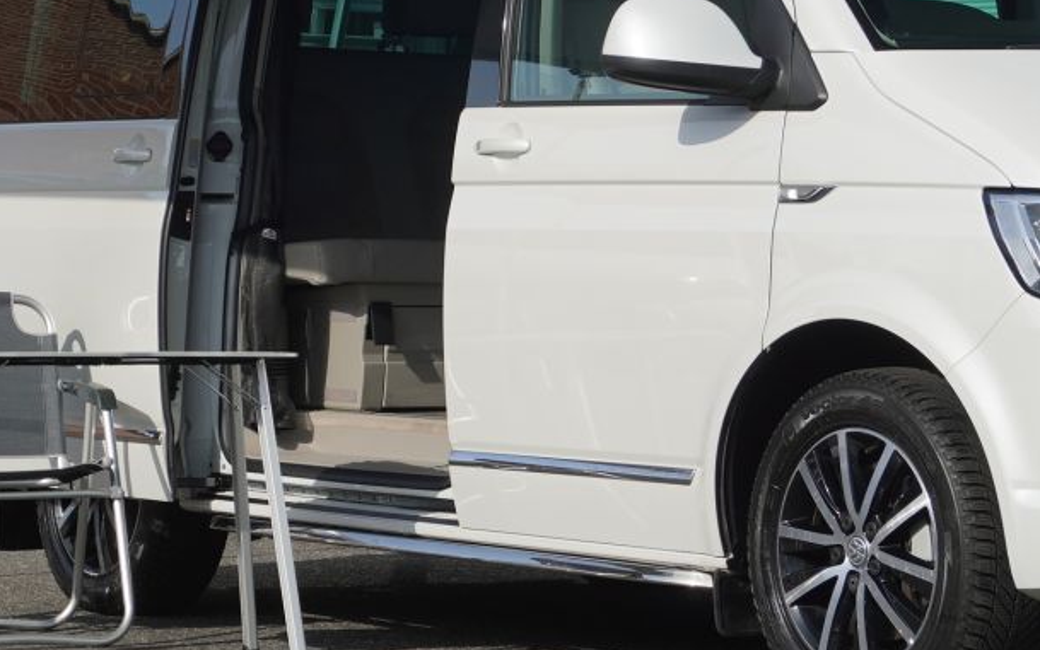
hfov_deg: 15.8
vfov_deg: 9.9
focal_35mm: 132
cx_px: 512
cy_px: 61
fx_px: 3752
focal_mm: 33
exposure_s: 1/320
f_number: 7.1
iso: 100
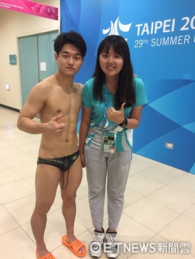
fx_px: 218
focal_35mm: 29
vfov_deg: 61.6
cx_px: 98
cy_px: 130
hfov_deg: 48.3
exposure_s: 1/20
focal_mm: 4.15
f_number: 2.2
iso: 250
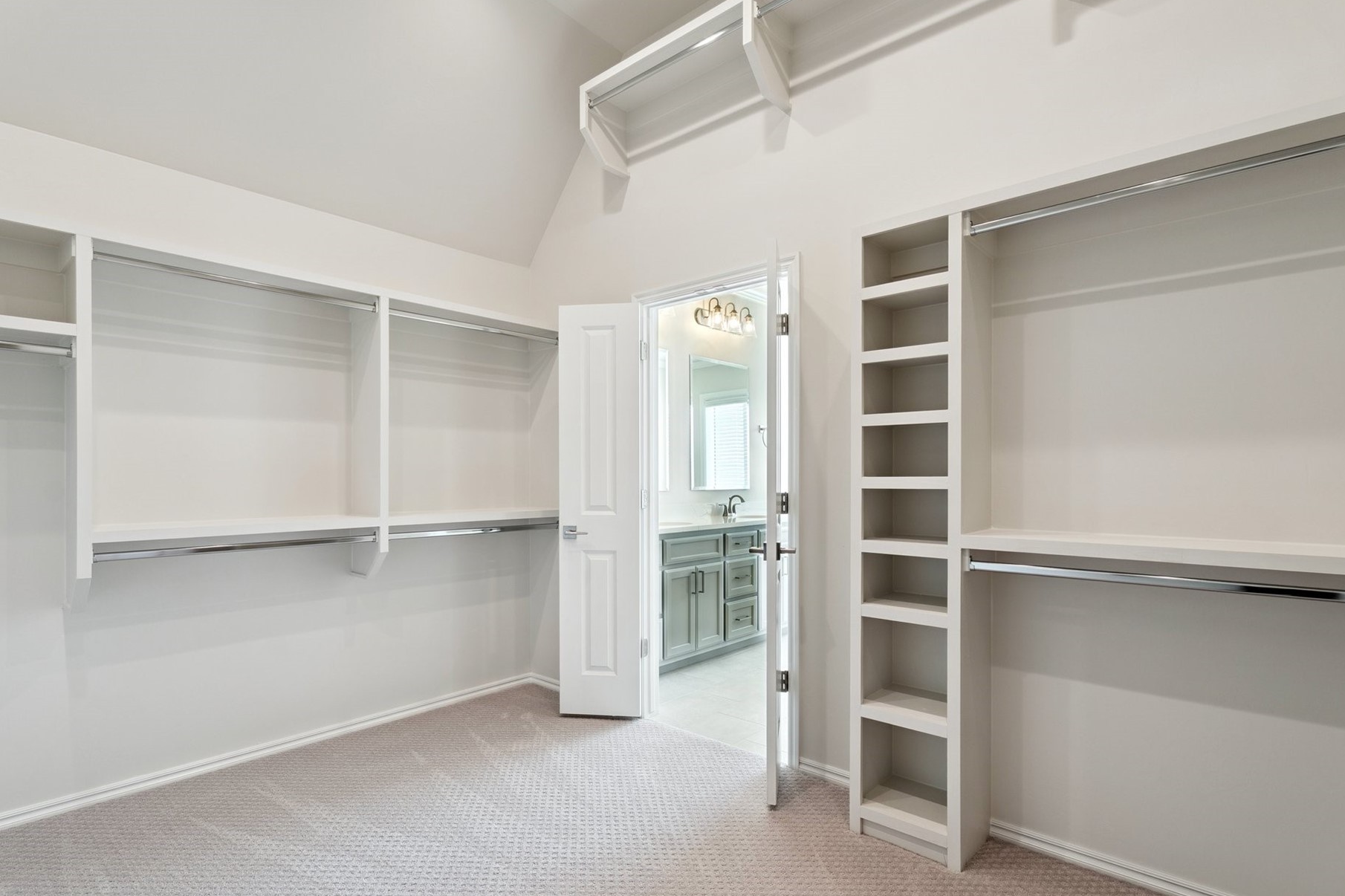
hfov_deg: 90.0
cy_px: 475
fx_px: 672
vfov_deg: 67.3
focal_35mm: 18
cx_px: 649
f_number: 6.3
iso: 200
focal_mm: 16
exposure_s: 1/40
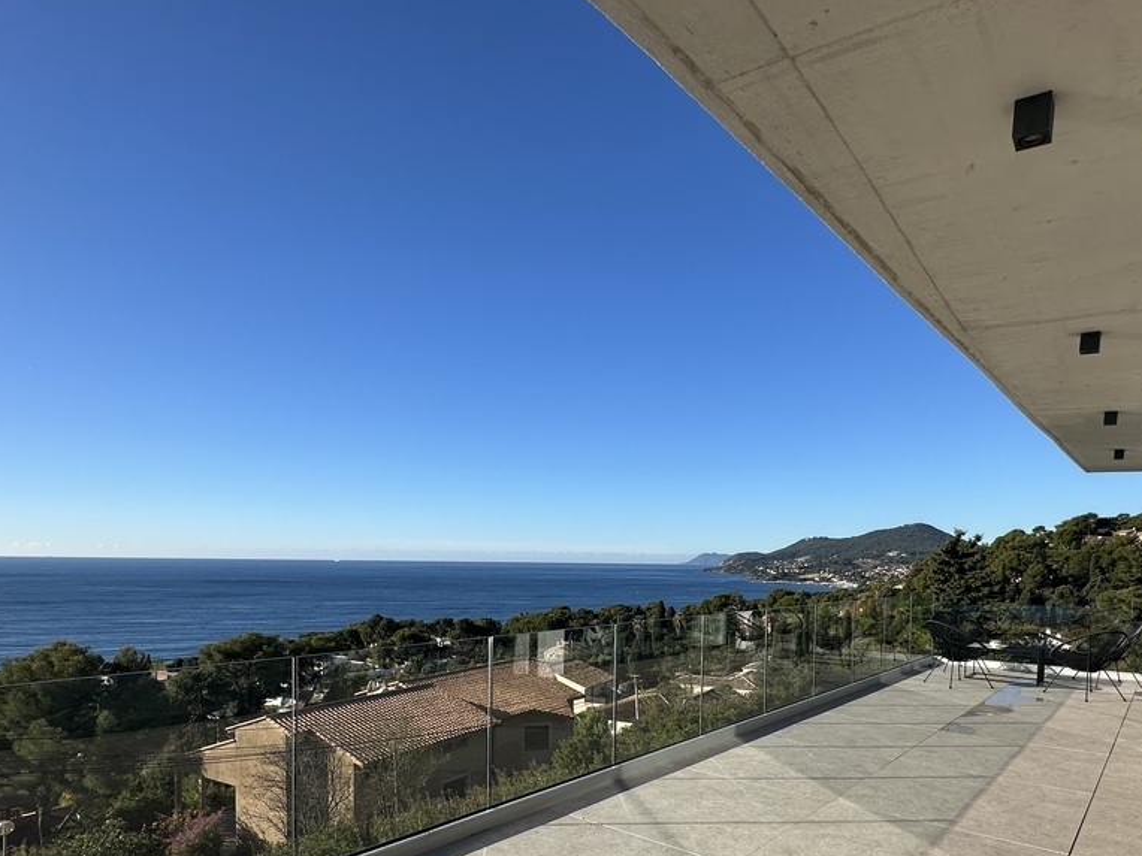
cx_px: 602
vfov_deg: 59.3
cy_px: 587
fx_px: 726
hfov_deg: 76.3
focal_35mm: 22
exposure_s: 1/1984
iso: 50
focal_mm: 2.22
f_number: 2.2
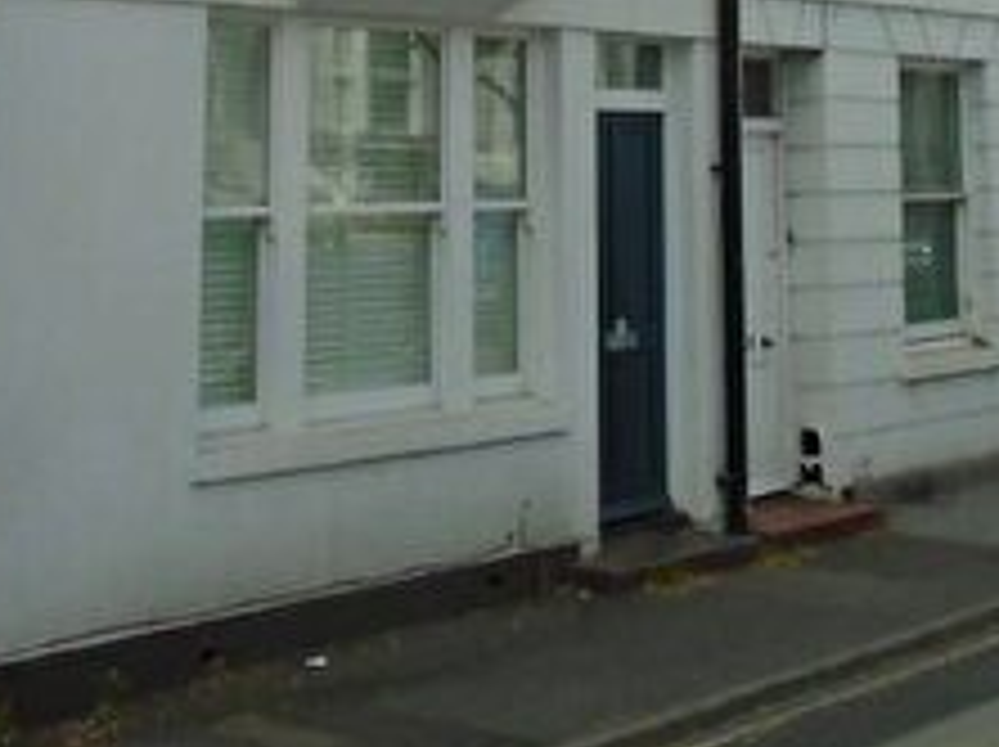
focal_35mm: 82
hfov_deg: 23.8
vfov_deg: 16.8
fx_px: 2364
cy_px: -268
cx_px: 576
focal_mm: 4.6
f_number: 8
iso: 100
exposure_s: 1/250
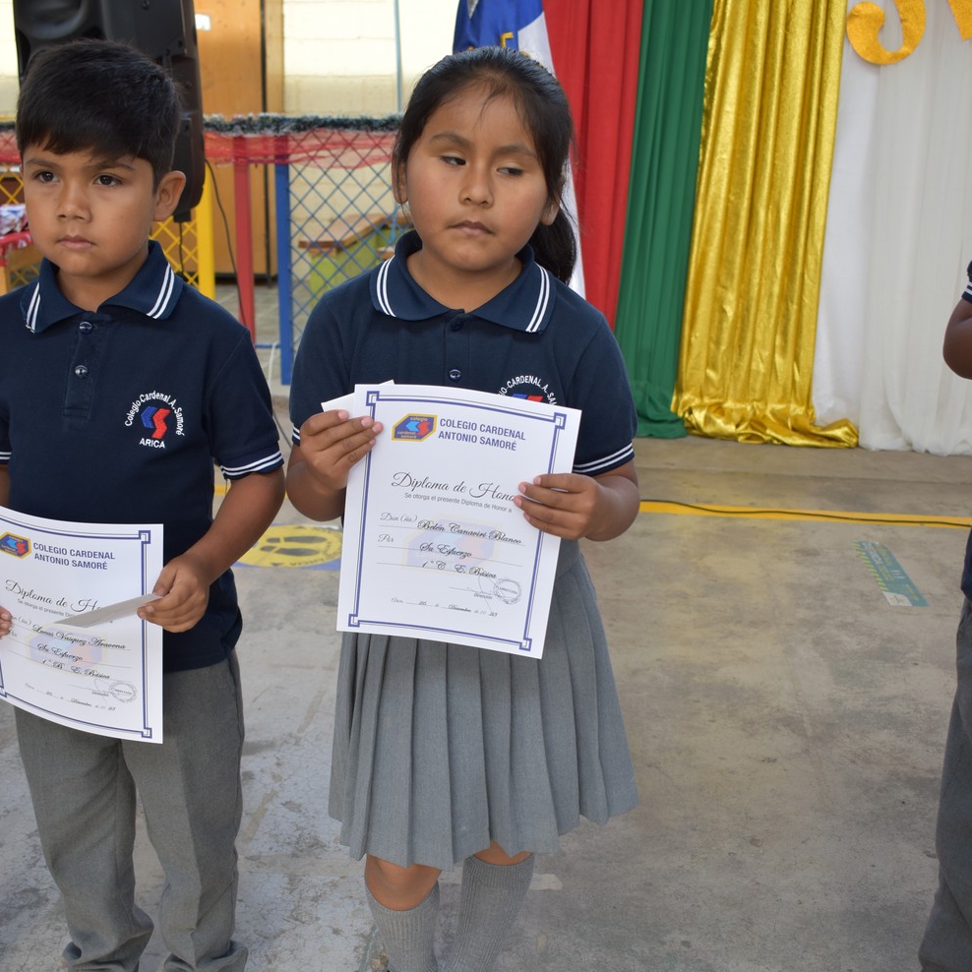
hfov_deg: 41.3
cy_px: 563
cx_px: 482
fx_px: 1291
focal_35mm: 41
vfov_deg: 41.1
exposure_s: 1/250
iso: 200
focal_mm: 21
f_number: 3.8
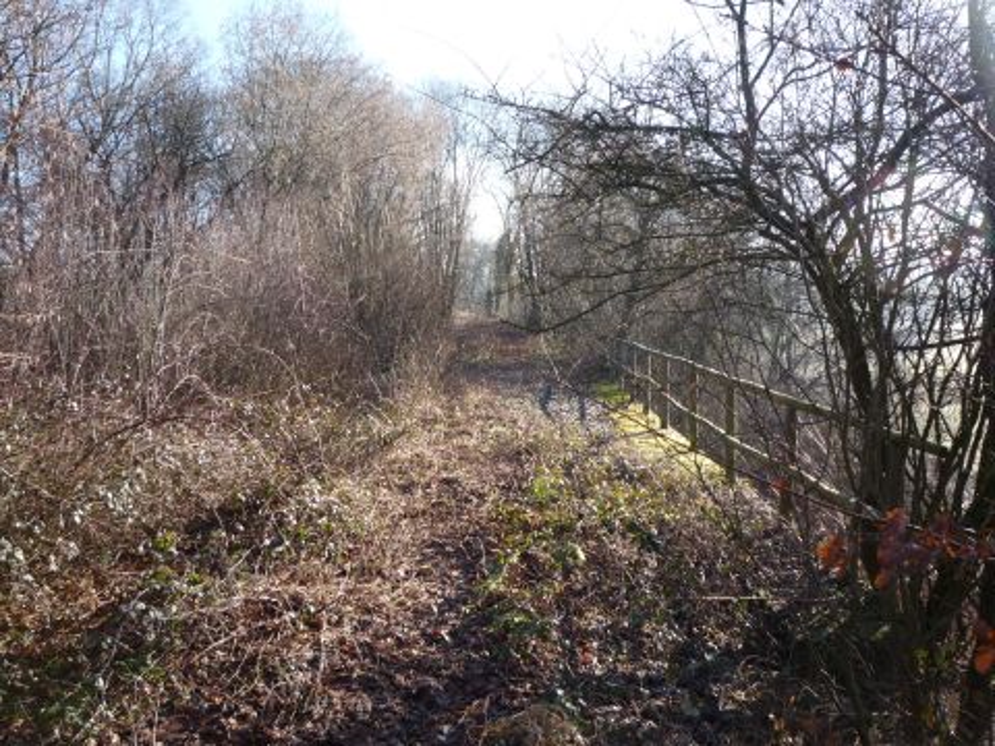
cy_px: 373
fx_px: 920
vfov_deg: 44.2
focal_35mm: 32
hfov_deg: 56.8
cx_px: 498
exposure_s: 1/160
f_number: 4
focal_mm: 5.2
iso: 100
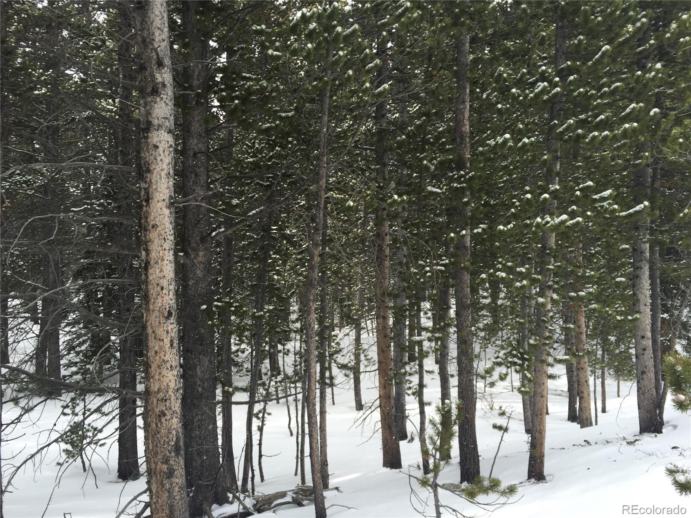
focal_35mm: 29
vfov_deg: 48.2
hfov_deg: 61.7
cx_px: 346
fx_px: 579
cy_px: 259
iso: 32
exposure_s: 1/460
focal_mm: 4.15
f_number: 2.2
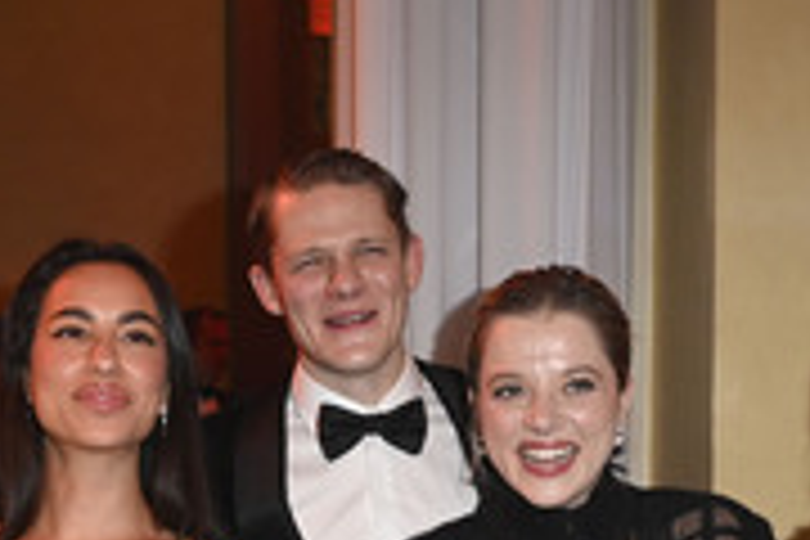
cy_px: 662
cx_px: 430
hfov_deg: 33.4
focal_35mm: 60
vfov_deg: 21.0
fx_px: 1350
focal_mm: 24
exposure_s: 1/100
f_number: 5.6
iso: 2000
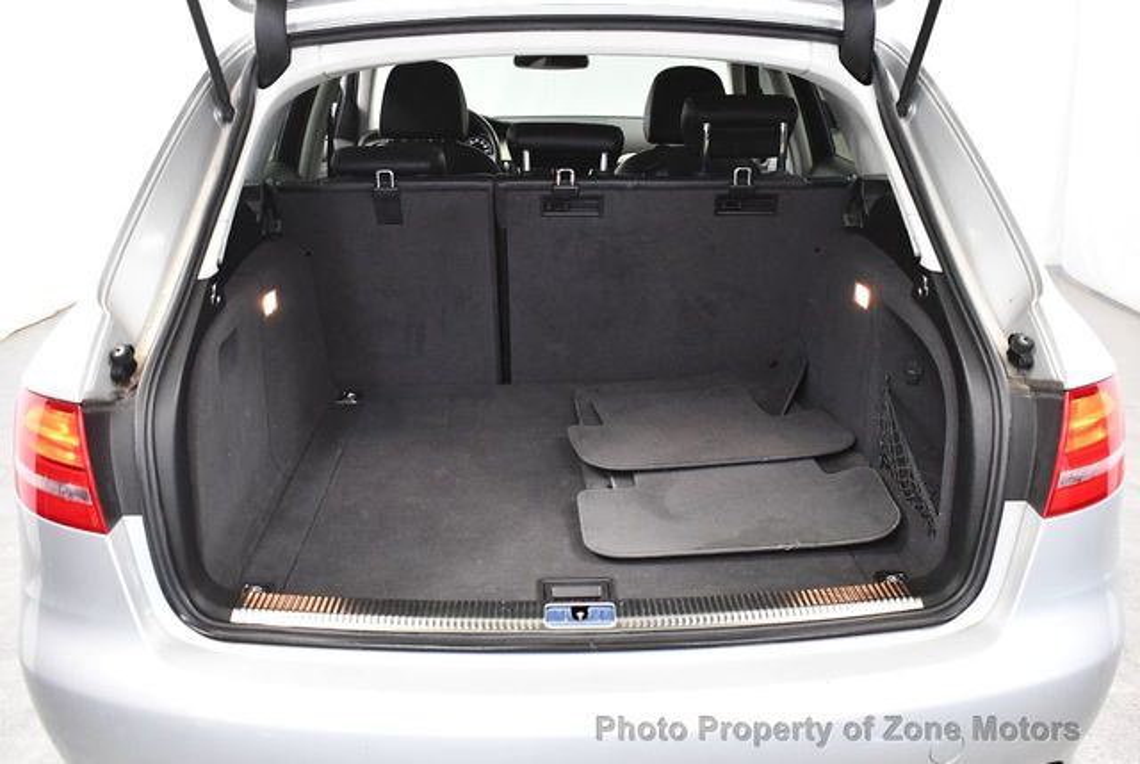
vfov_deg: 37.0
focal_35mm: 36
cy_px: 382
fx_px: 1142
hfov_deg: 53.1
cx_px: 570
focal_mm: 18
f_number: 3.5
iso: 3200
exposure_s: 1/100
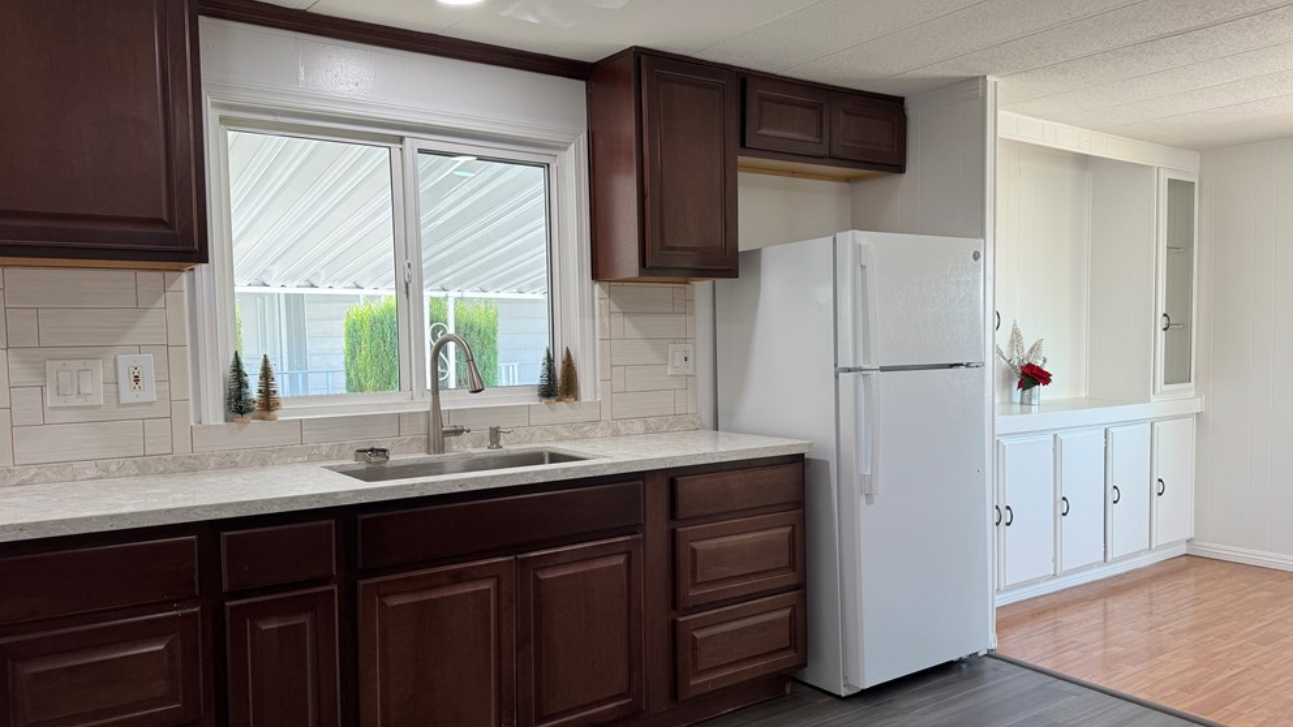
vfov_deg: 42.9
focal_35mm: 27
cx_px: 665
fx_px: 926
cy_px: 384
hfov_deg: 69.8
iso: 100
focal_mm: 6.76
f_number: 1.78
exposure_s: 1/120
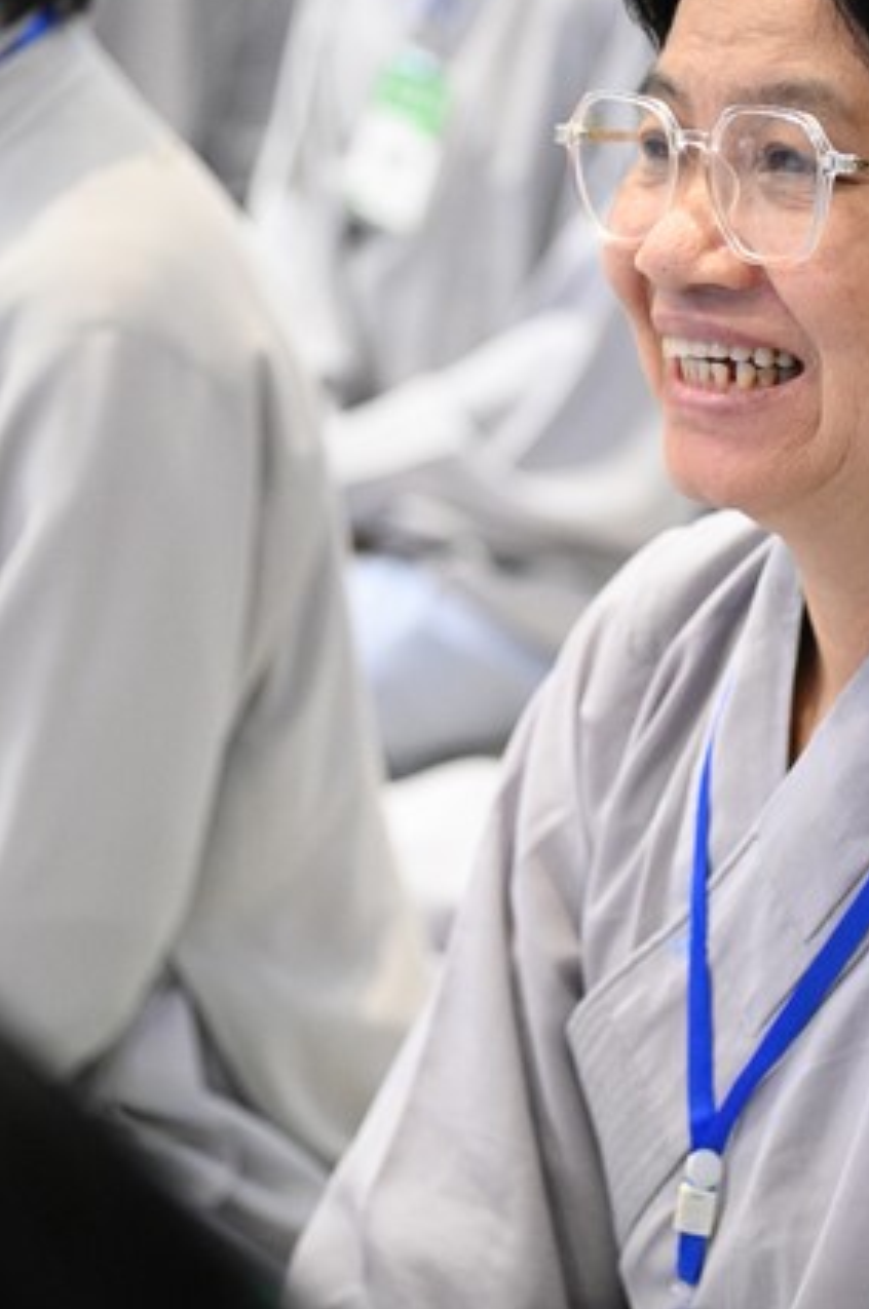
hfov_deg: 9.1
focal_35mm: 150
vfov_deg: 13.7
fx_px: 5449
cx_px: 613
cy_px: 610
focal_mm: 98
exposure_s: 1/125
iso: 8000
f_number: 4
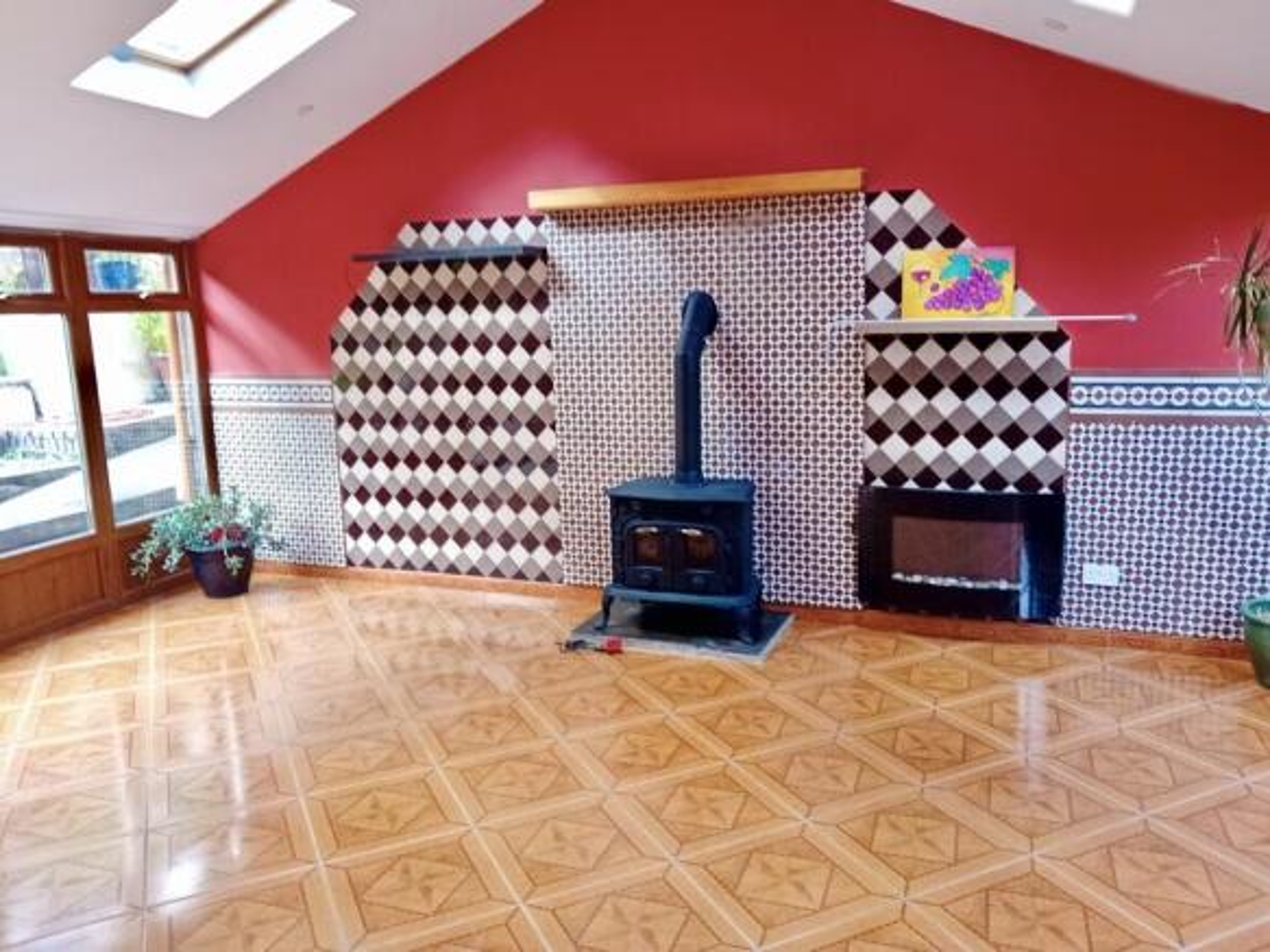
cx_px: 635
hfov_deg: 63.5
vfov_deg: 49.7
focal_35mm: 28
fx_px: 1027
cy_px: 476
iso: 250
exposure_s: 1/33.3
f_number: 2.8
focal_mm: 3.38
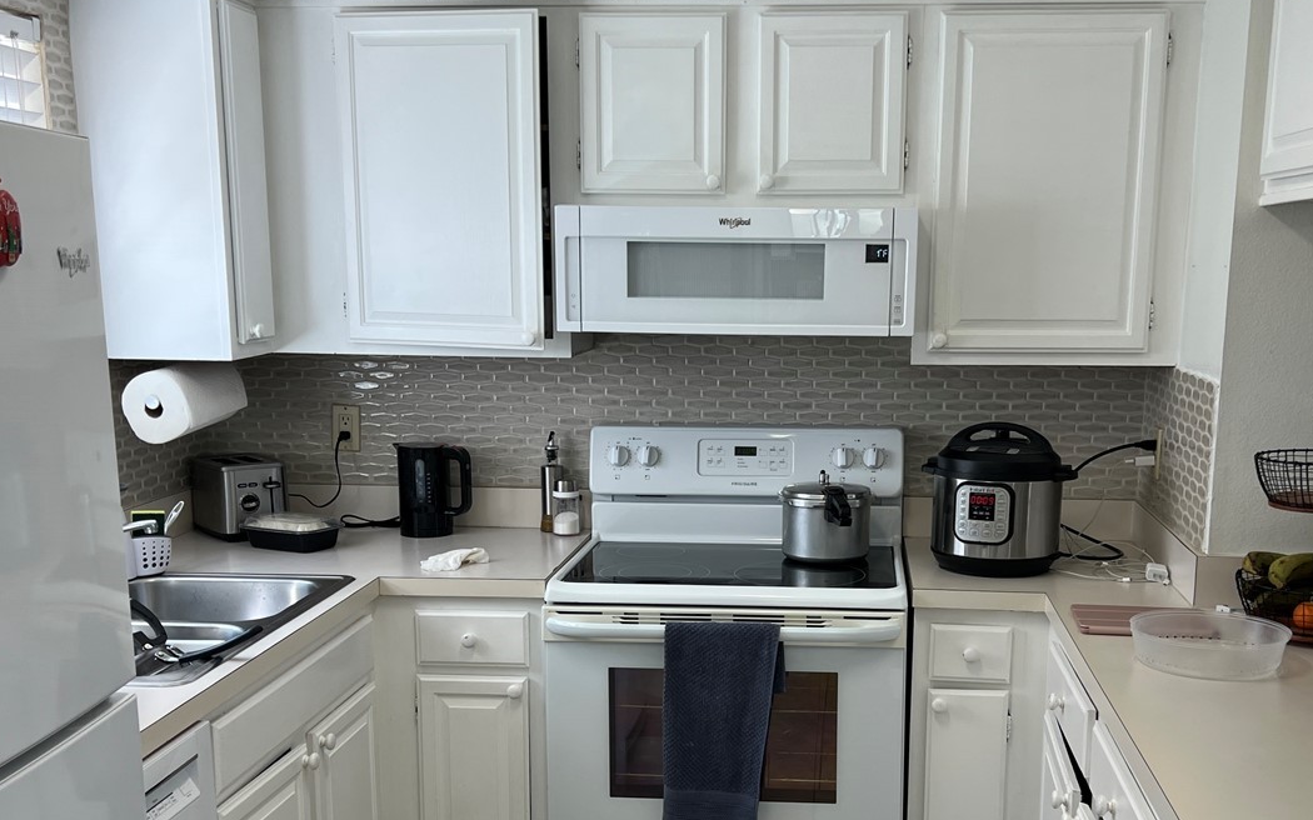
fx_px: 1503
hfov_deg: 47.1
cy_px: 552
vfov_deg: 30.3
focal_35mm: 42
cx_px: 720
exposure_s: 1/120
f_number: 1.5
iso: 40
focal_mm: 5.7
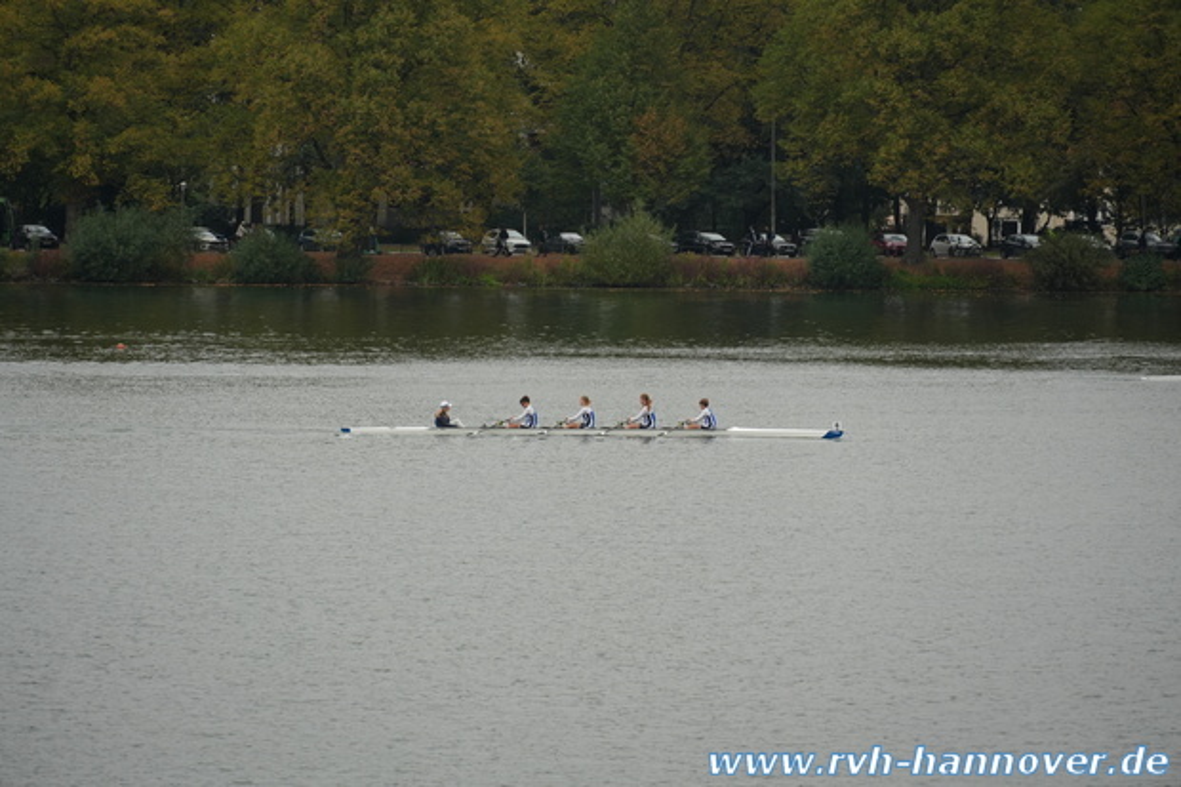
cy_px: 394
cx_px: 590
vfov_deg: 6.8
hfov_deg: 10.2
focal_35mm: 202
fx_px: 6641
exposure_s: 1/250
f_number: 5.6
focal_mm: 135
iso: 320
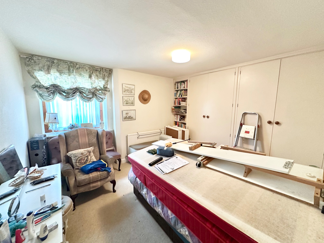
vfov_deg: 85.7
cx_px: 162
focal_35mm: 14
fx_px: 131
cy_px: 122
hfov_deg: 102.1
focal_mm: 2.22
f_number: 2.2
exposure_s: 1/50
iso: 320
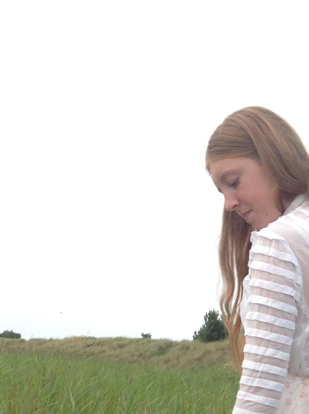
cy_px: 484
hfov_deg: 17.6
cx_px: 300
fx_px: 979
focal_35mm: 82
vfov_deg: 22.2
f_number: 2.4
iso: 50
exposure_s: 1/864
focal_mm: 4.28
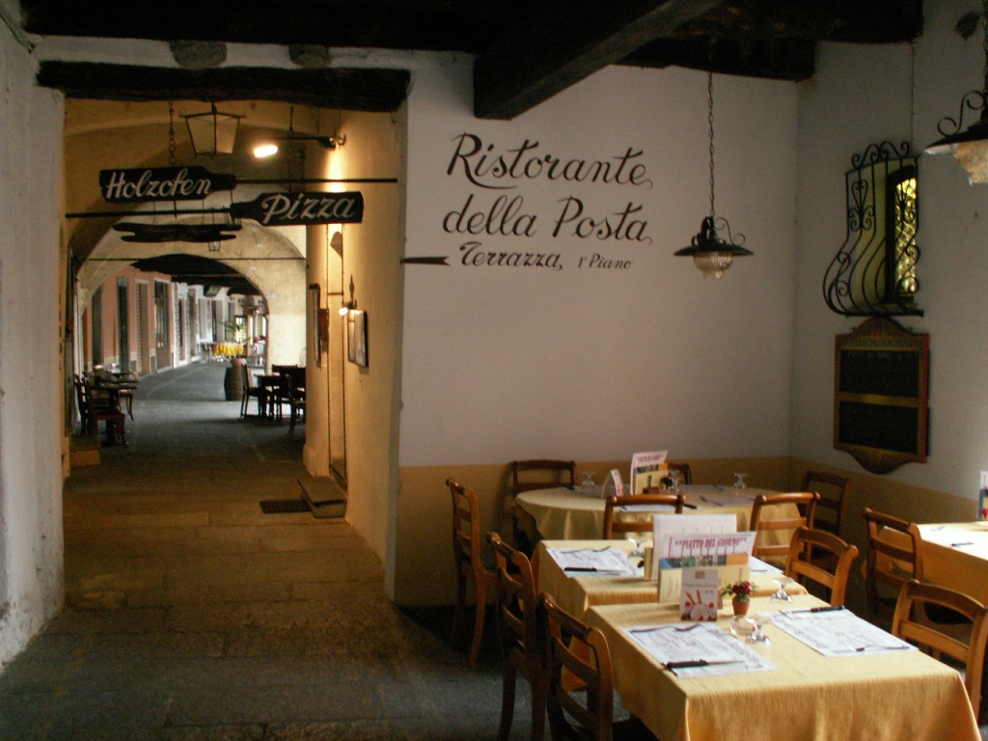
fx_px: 999
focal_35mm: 35
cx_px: 494
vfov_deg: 40.7
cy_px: 370
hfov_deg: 52.6
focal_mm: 5.86
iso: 160
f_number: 2.8
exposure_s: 1/13
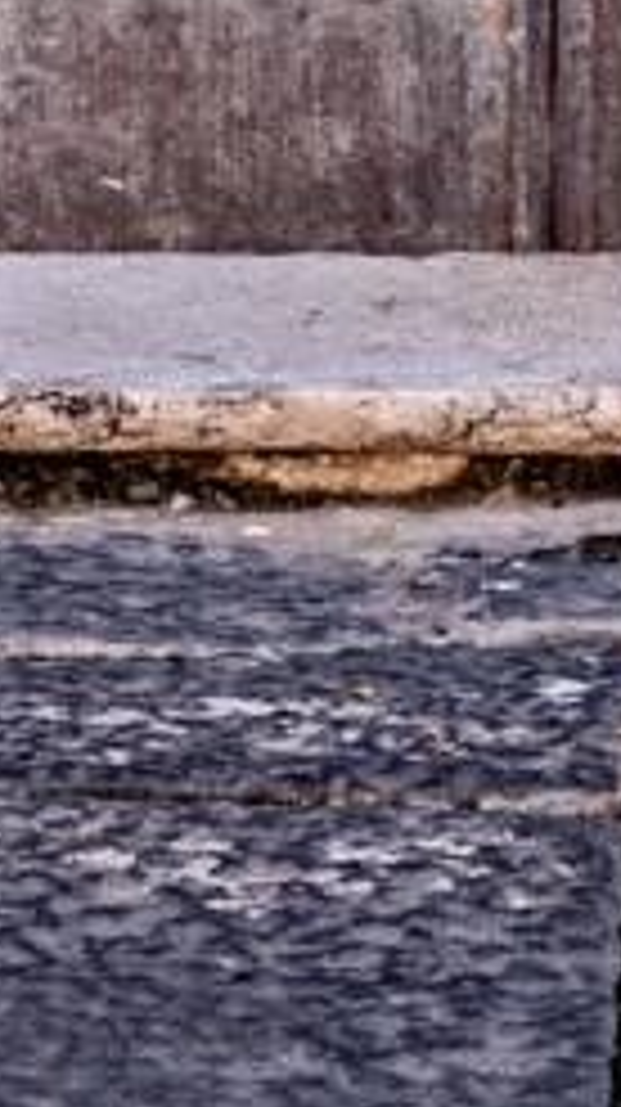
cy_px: -2470
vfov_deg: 4.4
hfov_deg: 2.6
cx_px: -900
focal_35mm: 466
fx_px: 13670
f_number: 4.5
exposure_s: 1/200
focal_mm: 57
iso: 100
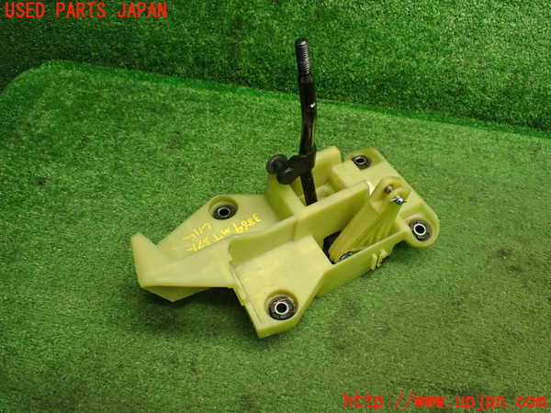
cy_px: 206
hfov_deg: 60.0
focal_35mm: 30
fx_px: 478
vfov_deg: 46.8
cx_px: 276
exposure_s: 1/125
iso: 800
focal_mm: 5.4
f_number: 2.3
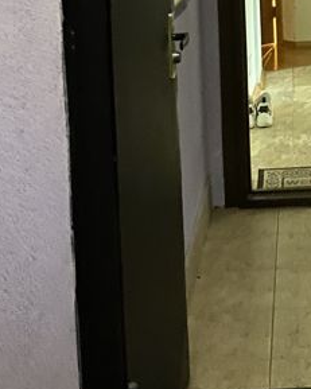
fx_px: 863
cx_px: 337
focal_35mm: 75
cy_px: -50
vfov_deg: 23.6
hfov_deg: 19.6
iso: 400
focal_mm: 4.25
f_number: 1.8
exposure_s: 1/8
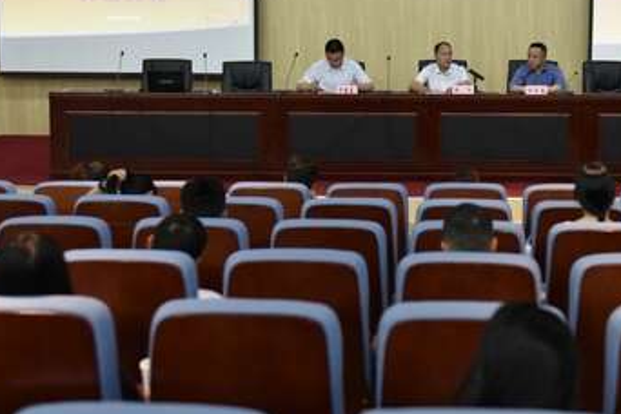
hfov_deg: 27.5
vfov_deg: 18.6
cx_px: 430
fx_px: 1259
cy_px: 130
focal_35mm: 73
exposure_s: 1/50
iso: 900
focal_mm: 50
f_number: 3.5
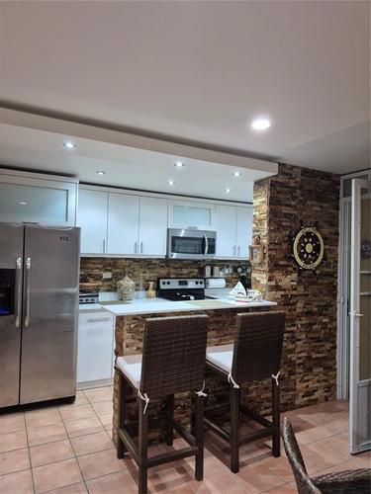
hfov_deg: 58.9
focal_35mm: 23
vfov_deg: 73.9
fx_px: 329
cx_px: 186
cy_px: 247
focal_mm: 5.4
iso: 320
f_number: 1.8
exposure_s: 1/120
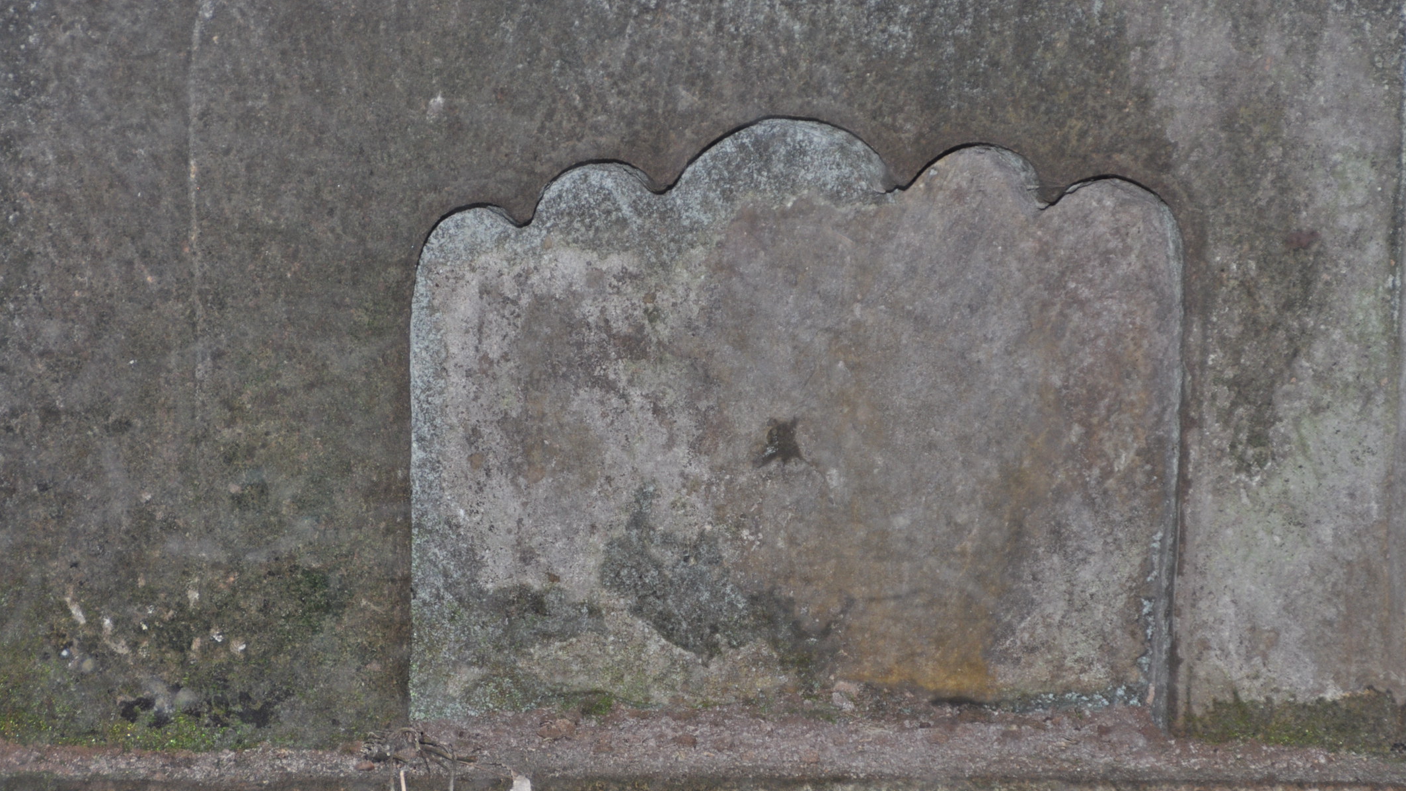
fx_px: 5070
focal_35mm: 136
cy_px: 409
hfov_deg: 15.8
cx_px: 704
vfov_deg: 8.9
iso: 400
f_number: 5.6
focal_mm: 86
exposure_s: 1/125
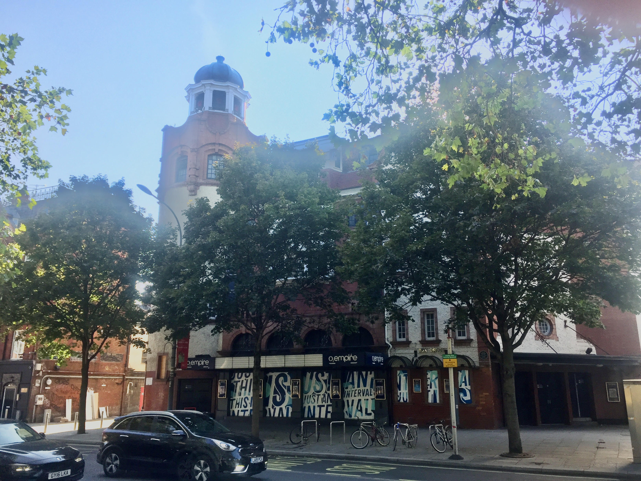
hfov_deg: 61.7
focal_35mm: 29
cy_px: 240
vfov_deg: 48.2
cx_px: 320
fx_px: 537
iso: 32
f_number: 2.2
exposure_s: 1/608
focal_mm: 4.15
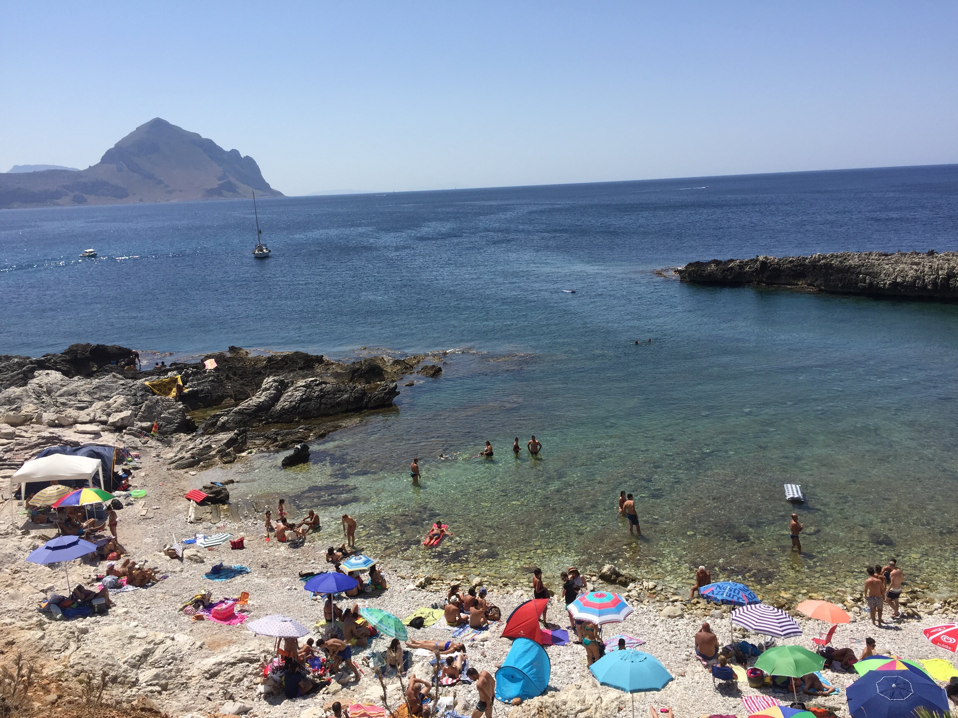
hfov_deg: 61.7
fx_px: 803
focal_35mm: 29
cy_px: 359
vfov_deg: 48.2
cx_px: 479
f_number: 2.2
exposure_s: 1/2825
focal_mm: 4.15
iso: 32
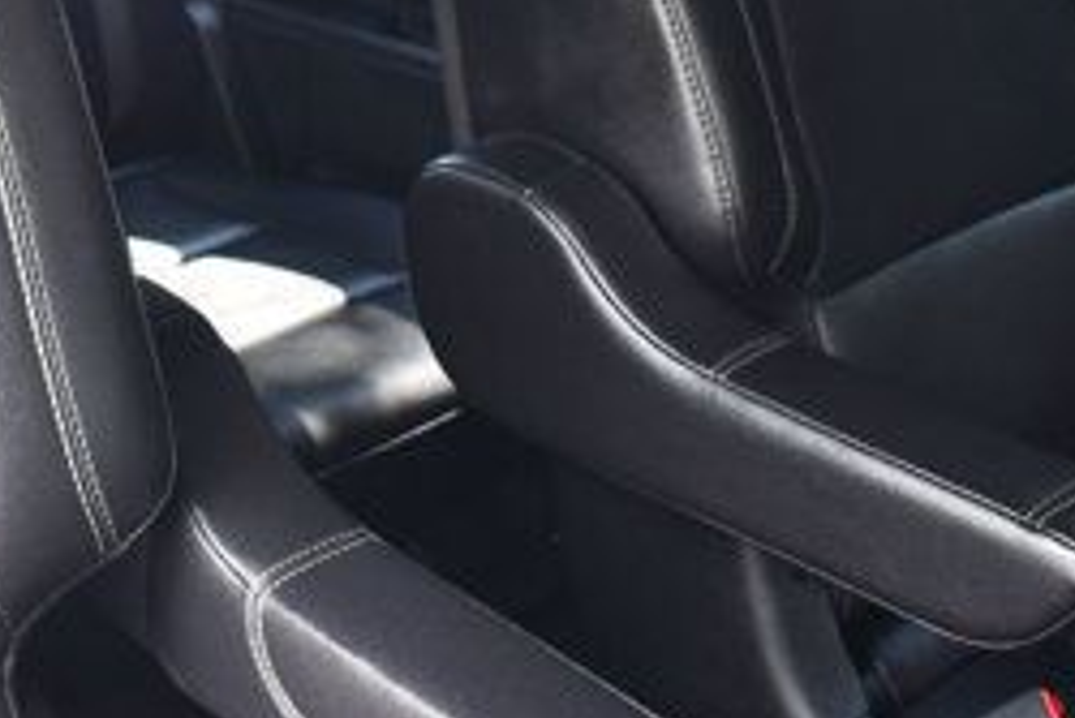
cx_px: 9
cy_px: -67
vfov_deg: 15.3
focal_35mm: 87
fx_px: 2599
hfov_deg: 22.5
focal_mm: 23
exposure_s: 1/125
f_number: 3.8
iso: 1100
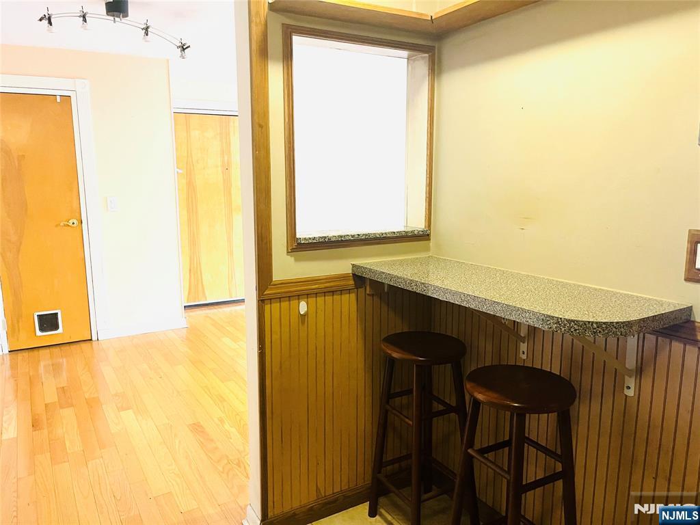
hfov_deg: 67.3
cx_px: 350
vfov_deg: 53.1
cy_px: 262
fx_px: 526
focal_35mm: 26
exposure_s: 1/60
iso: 400
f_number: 1.6
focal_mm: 5.1
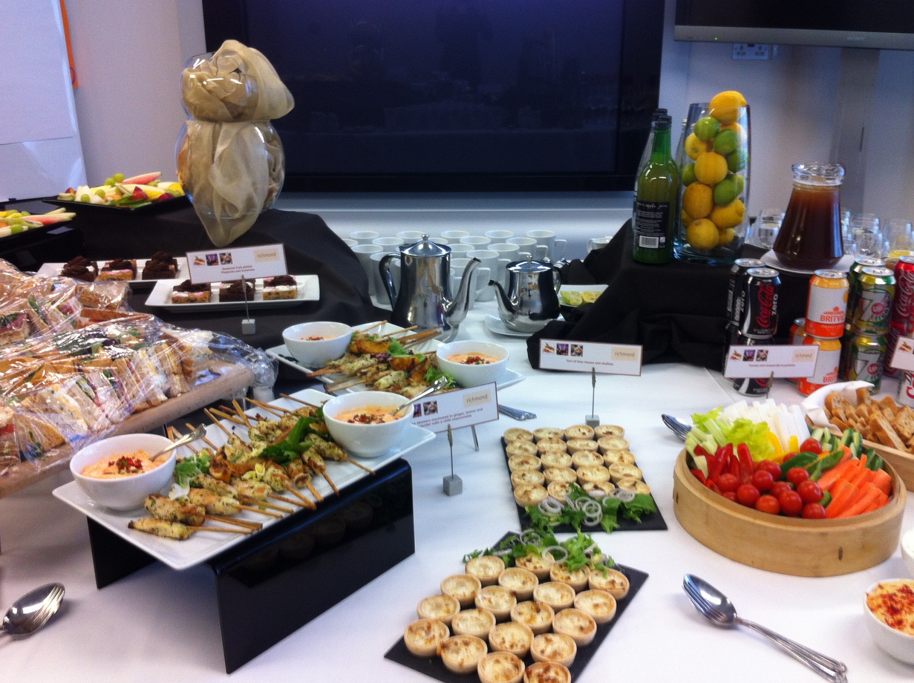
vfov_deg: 37.6
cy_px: 340
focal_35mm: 38
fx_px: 1002
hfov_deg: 49.0
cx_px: 467
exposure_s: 1/17
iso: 80
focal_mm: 3.85
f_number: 2.8
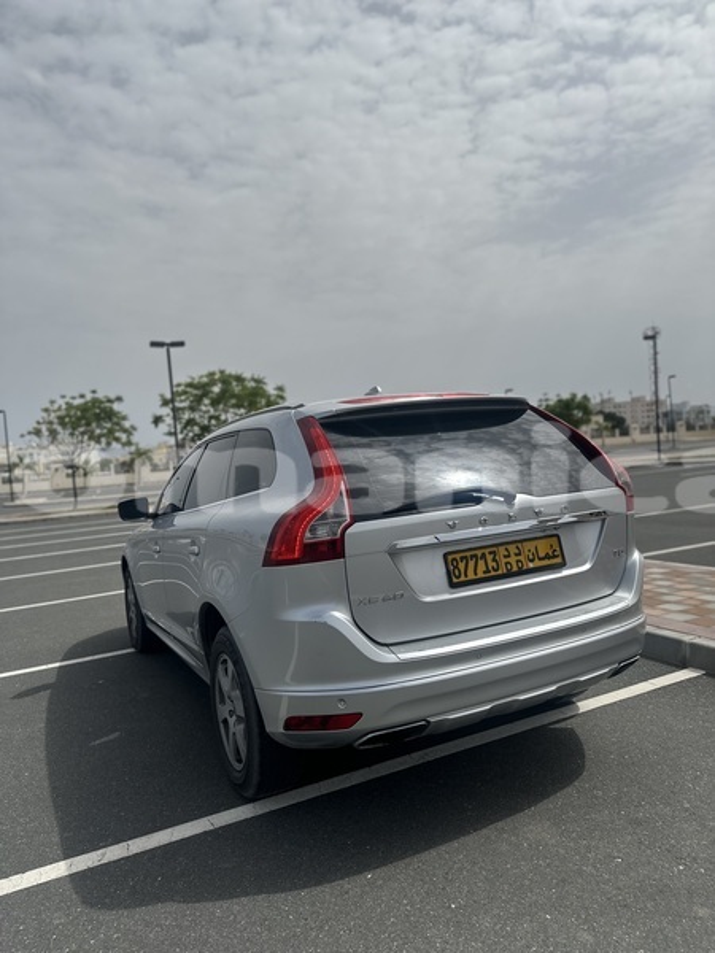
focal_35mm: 24
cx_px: 358
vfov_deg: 71.6
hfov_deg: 56.8
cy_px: 476
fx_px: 661
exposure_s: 1/12048
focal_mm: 6.86
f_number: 1.78
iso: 80
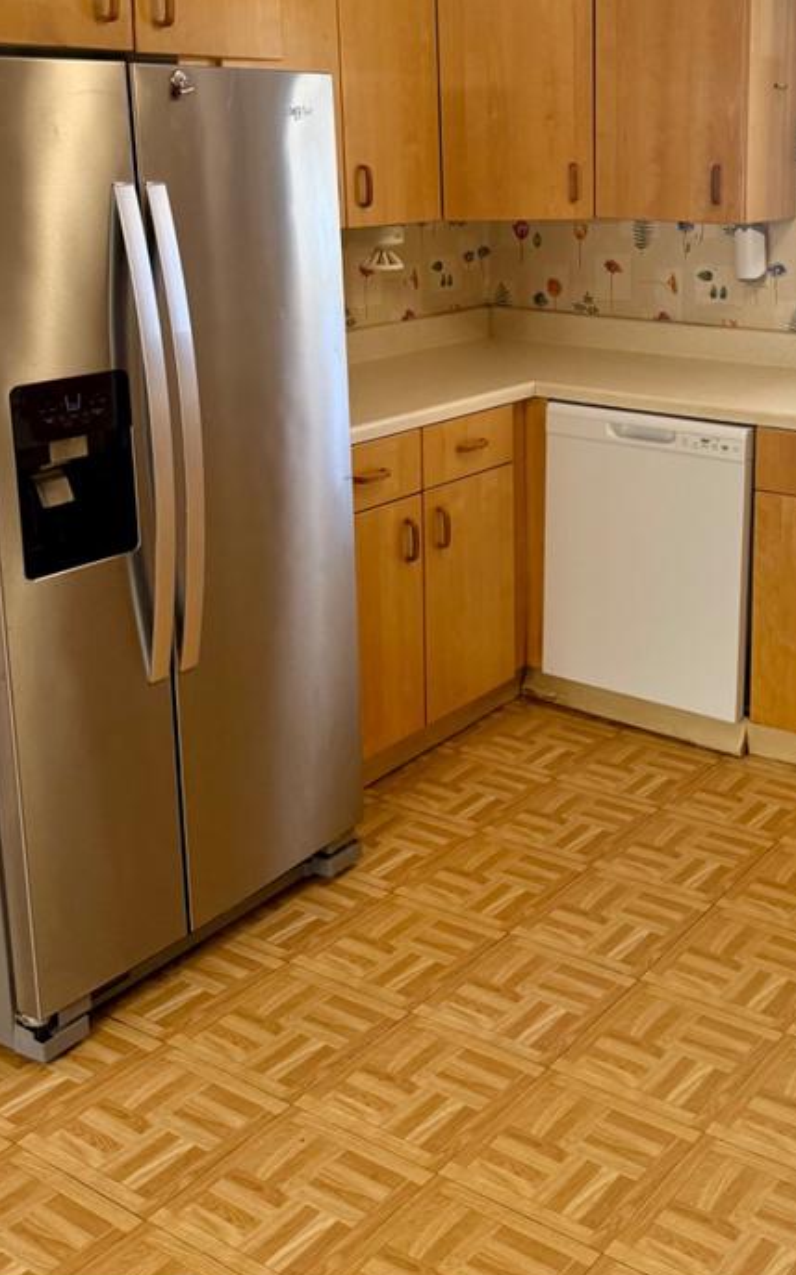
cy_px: 401
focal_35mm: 40
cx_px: 626
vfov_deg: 48.3
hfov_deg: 31.2
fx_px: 1389
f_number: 1.78
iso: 200
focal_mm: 6.76
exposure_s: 1/108
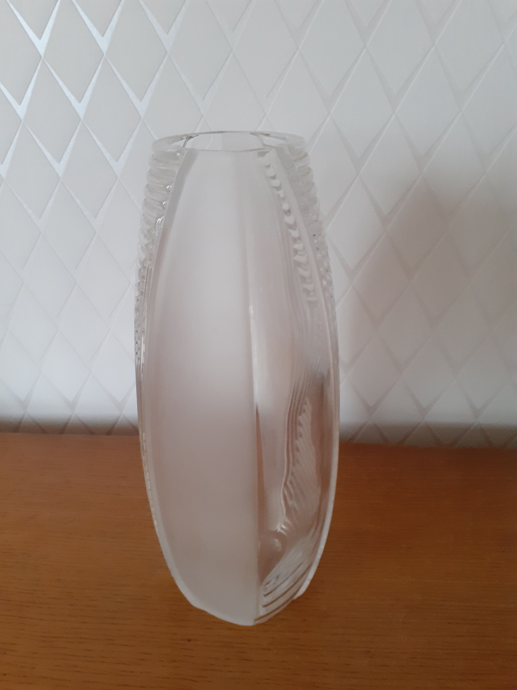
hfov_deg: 51.4
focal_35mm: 27
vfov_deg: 65.3
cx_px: 258
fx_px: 538
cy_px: 345
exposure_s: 1/25
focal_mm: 3.6
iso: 250
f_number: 1.9
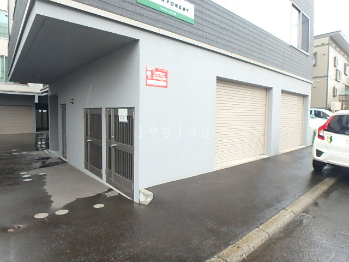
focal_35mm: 21
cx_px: 174
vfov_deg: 63.4
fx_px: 212
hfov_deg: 79.0
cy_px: 131
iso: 640
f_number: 3.5
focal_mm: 3.7
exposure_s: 1/250
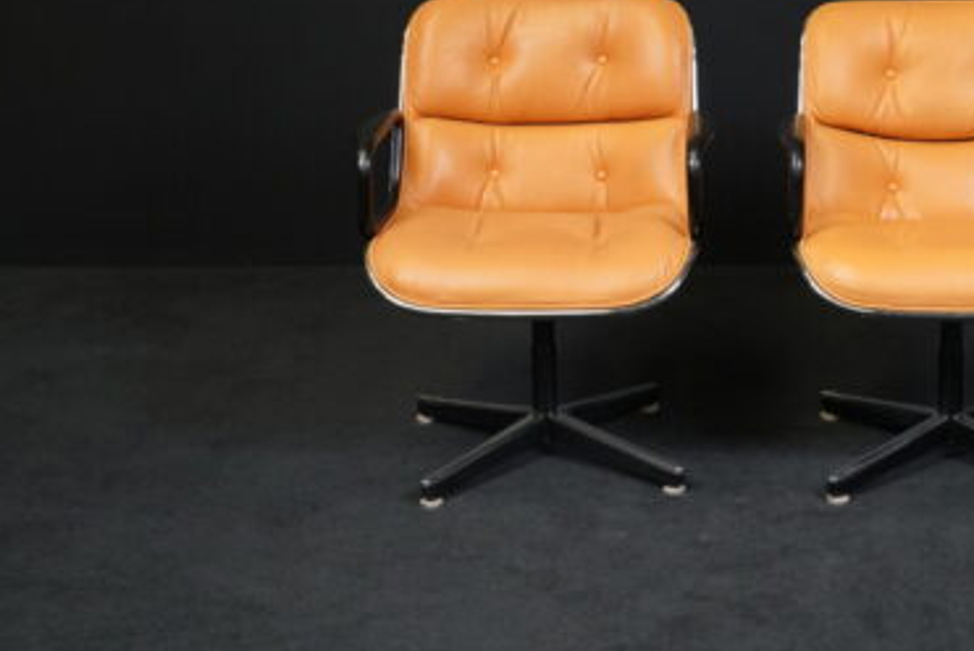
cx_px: 725
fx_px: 2274
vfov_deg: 16.2
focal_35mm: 84
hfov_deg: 23.9
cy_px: 192
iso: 5000
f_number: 7.1
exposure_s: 1/250
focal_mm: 52
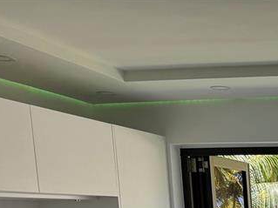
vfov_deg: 17.0
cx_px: 396
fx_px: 618
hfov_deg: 21.8
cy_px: 330
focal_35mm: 77
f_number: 1.78
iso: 80
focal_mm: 6.86
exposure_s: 1/392
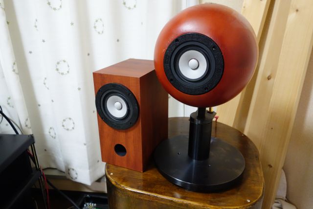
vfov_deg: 46.4
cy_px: 104
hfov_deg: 65.5
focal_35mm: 28
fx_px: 243
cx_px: 156
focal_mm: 10.4
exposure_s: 1/30
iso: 1000
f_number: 3.5
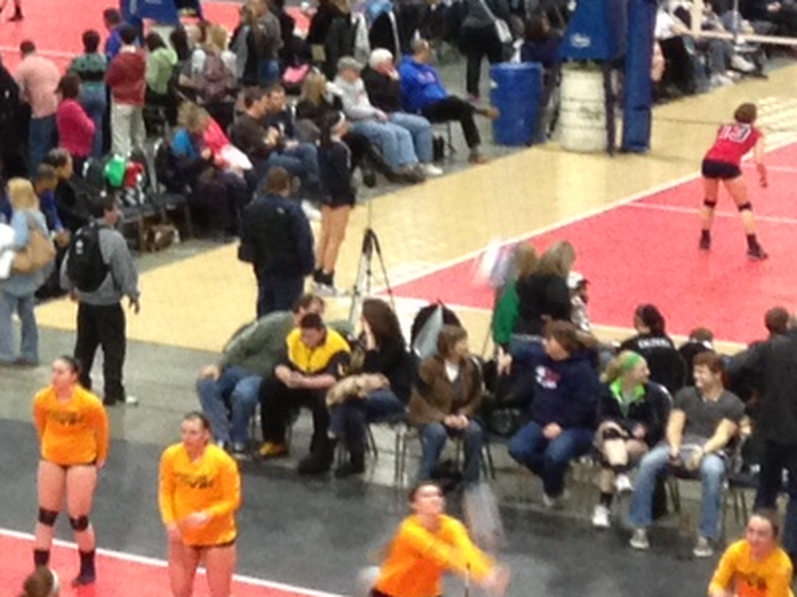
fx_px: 3912
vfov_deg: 8.7
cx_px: -803
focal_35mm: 170
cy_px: -34
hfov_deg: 10.6
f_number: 2.4
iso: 250
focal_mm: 4.13
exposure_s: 1/20
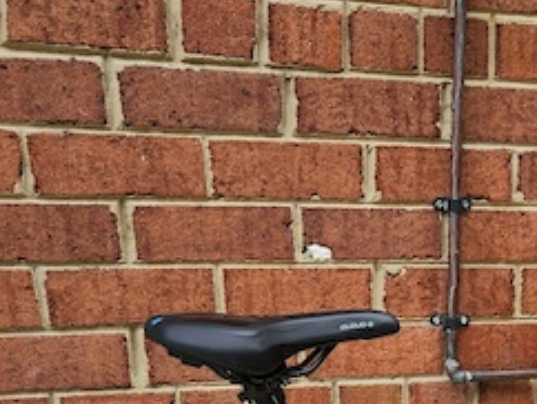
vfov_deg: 17.9
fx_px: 1180
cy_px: 548
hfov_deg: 24.0
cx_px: 586
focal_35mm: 76
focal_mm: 5.4
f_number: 1.8
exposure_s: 1/316
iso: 20
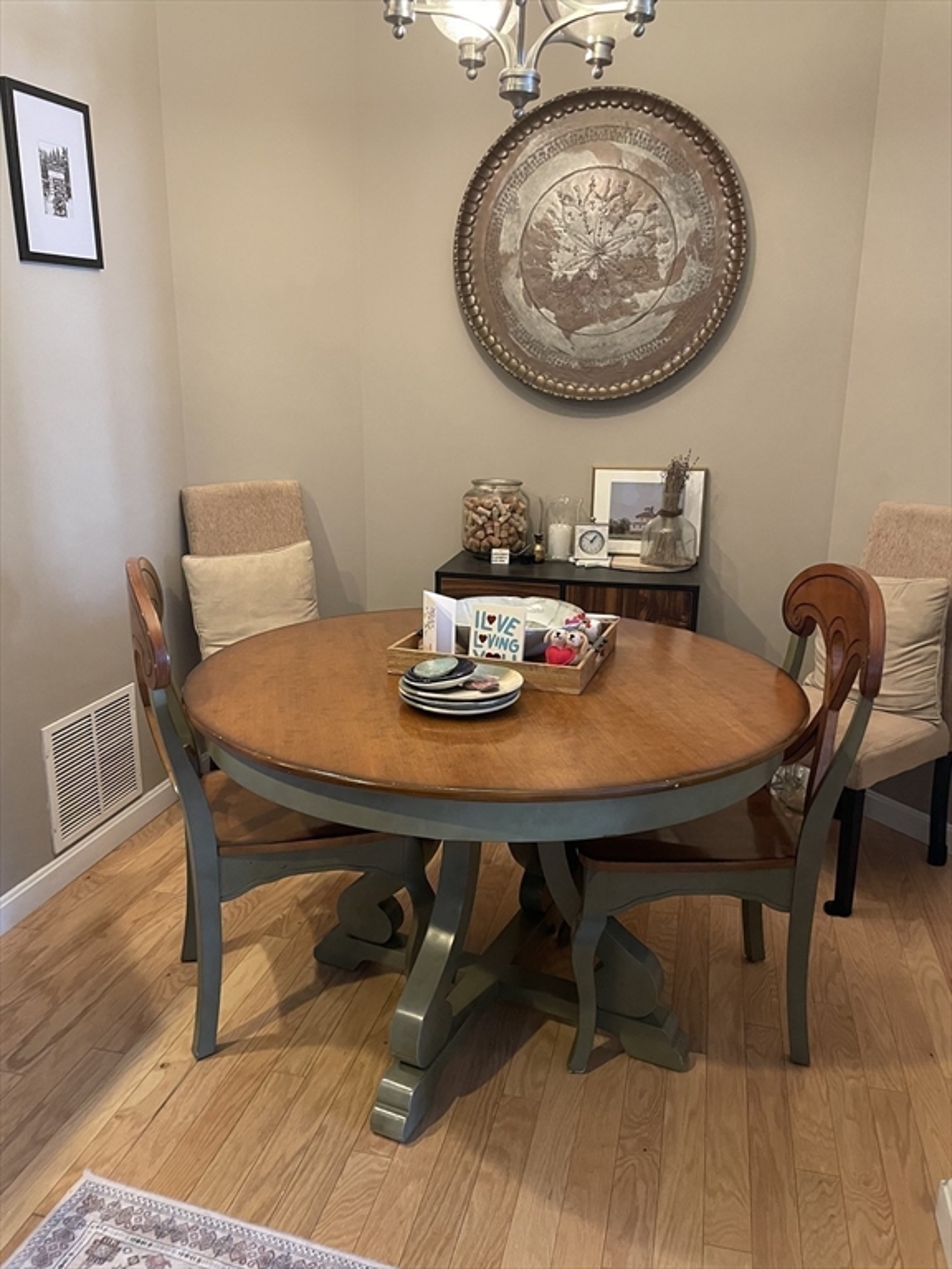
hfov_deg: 53.1
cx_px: 476
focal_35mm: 26
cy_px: 634
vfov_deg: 67.3
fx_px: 953
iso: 400
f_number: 1.6
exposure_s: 1/40
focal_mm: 4.2
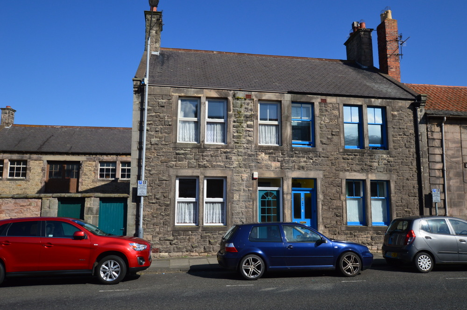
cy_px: 155
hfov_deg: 62.0
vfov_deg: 43.5
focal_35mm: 30
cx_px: 234
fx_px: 389
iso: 360
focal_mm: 20
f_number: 11
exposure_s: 1/500
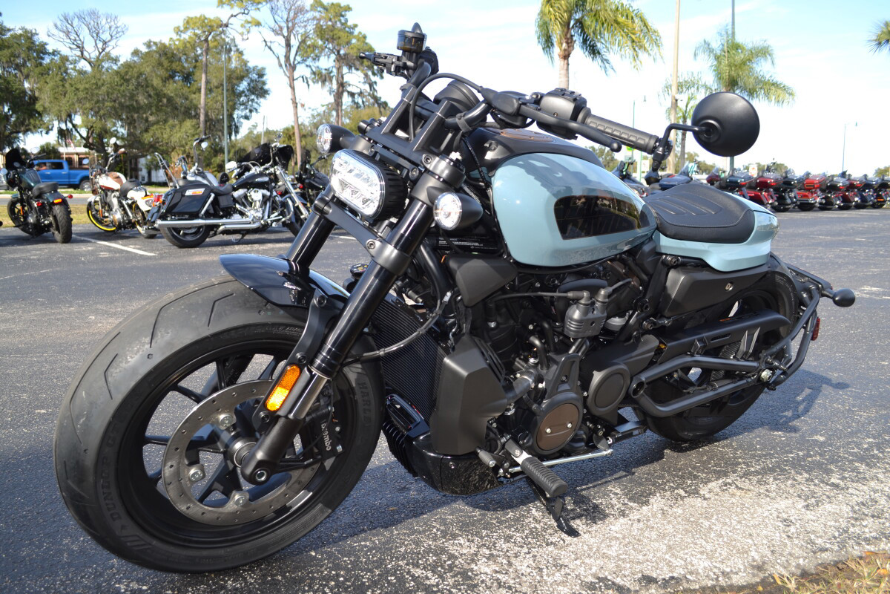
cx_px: 445
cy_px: 297
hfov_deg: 61.9
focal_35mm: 30
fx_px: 742
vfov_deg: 43.6
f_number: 5.6
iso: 100
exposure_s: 1/200
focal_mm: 20
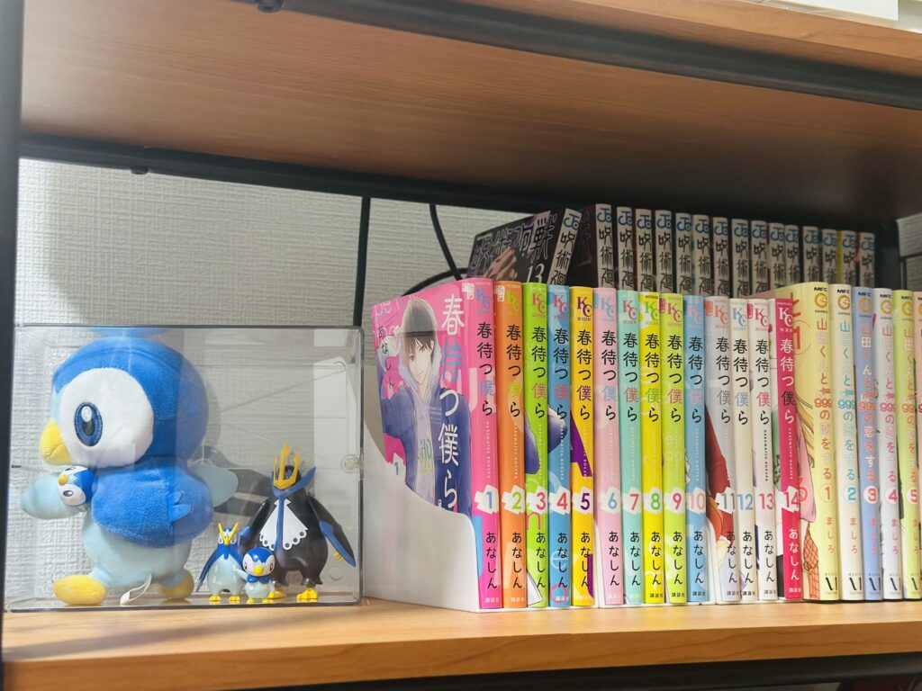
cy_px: 346
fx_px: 1278
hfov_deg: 39.7
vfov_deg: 30.3
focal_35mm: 48
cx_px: 461
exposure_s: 1/40
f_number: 1.78
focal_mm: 6.86
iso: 320
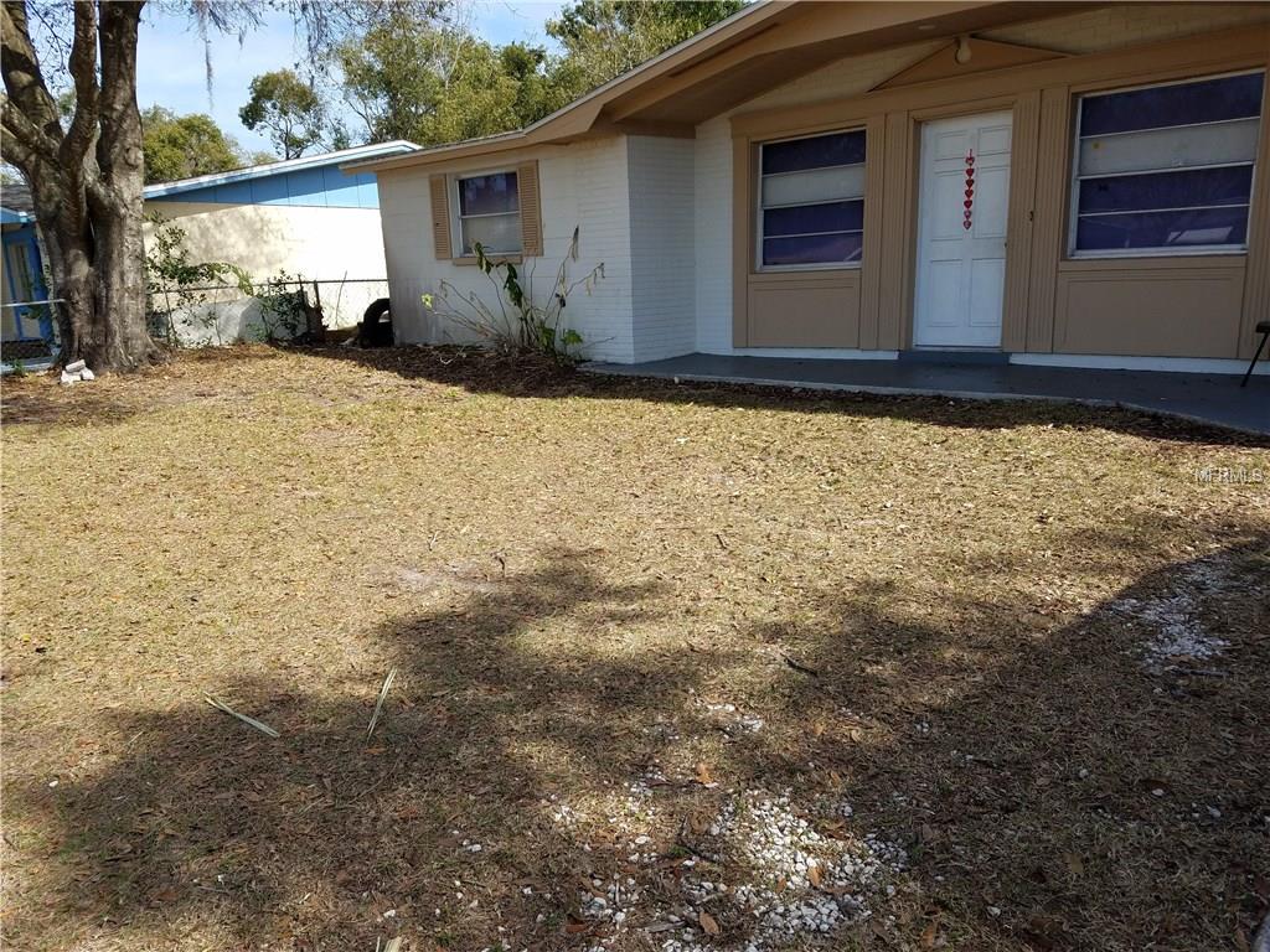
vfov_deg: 53.1
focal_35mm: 26
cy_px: 476
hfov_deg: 67.3
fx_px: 954
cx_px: 635
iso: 50
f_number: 1.7
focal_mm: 4.2
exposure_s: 1/1640
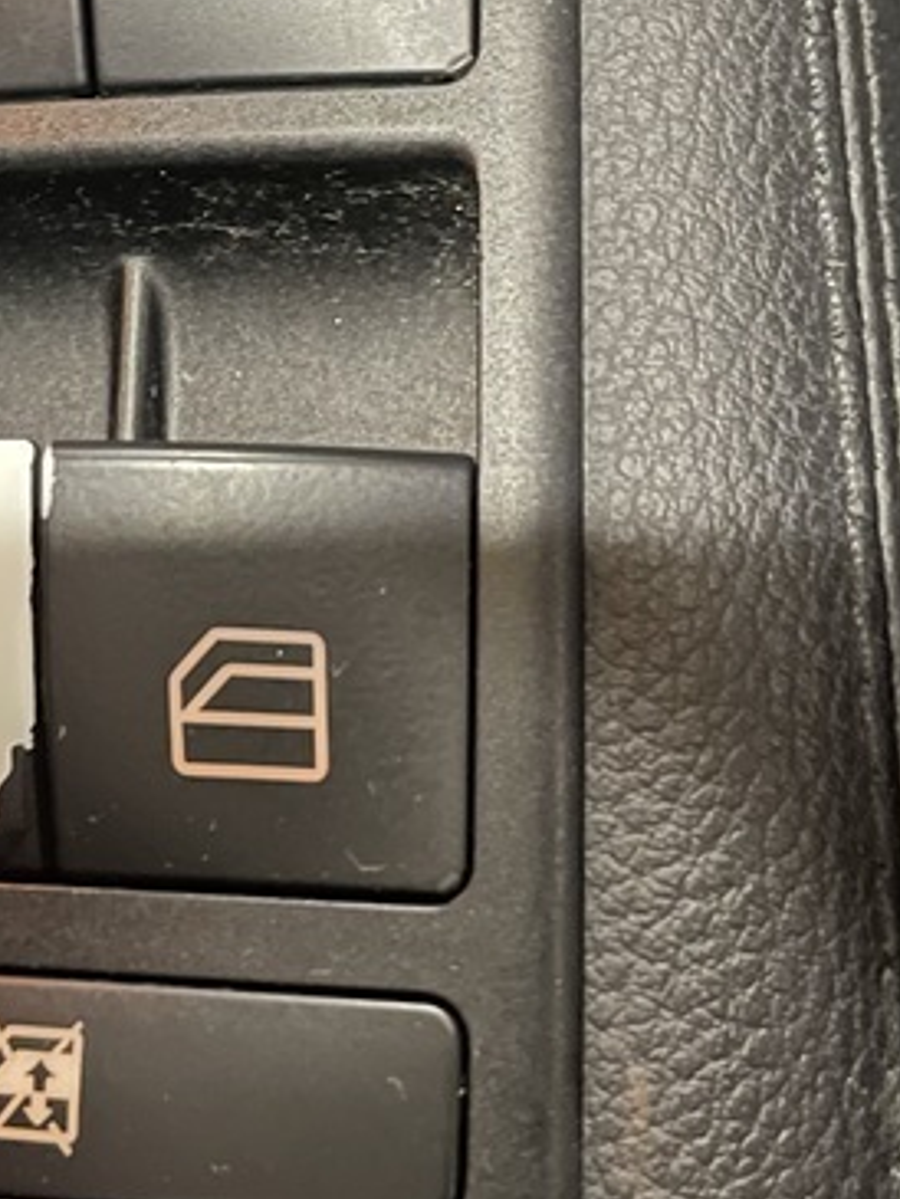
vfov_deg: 24.3
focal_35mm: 77
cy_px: 39
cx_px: 85
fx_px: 2668
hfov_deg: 18.8
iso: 800
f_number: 1.6
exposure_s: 1/20
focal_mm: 4.2
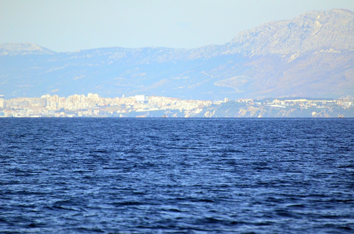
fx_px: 4415
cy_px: 117
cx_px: 177
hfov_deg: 4.6
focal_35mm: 450
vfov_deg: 3.0
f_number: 5.6
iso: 1600
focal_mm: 300
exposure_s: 1/8000
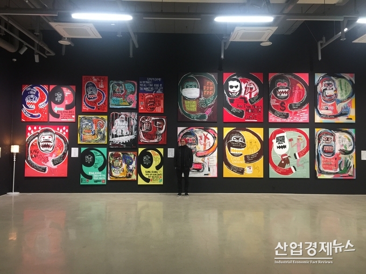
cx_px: 183
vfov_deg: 48.2
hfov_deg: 61.7
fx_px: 307
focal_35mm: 29
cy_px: 137
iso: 125
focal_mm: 4.15
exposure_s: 1/15
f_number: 2.2
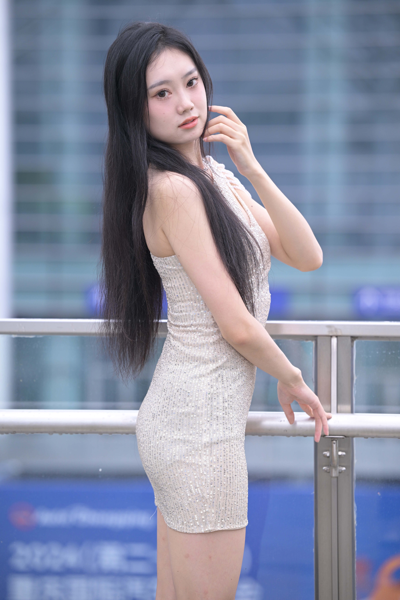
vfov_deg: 14.7
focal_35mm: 140
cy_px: 300
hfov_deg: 9.8
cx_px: 200
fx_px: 2333
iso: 500
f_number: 3.5
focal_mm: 140
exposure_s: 1/320
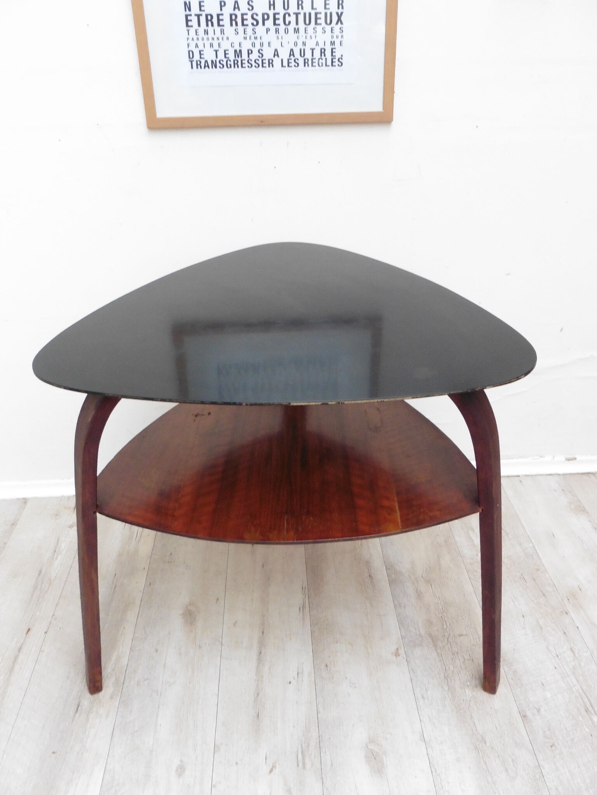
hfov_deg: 51.4
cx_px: 298
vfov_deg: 65.3
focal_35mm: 27
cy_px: 398
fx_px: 621
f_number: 3.4
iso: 400
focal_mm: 4.8
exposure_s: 1/25
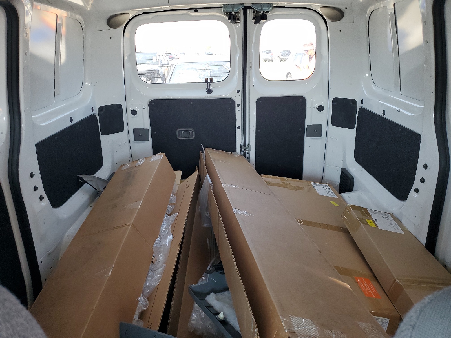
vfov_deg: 53.1
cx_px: 226
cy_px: 169
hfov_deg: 67.3
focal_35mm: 26
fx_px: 339
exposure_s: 1/120
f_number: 1.5
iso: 86
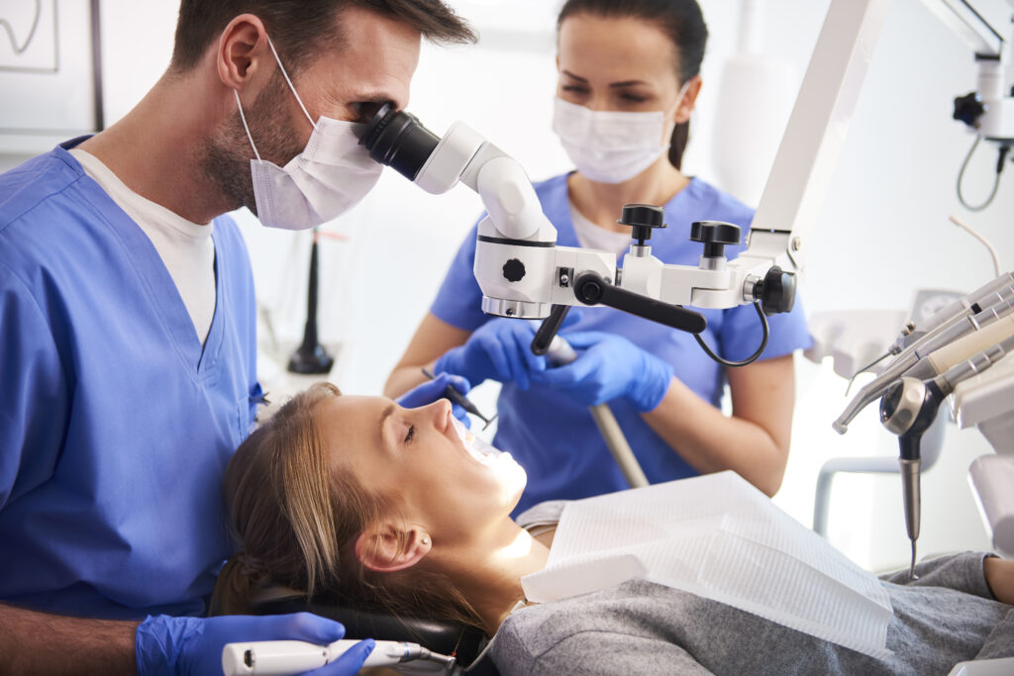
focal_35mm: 50
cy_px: 338
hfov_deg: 39.6
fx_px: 1408
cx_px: 507
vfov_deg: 27.0
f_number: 2.8
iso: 250
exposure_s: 1/100
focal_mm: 50
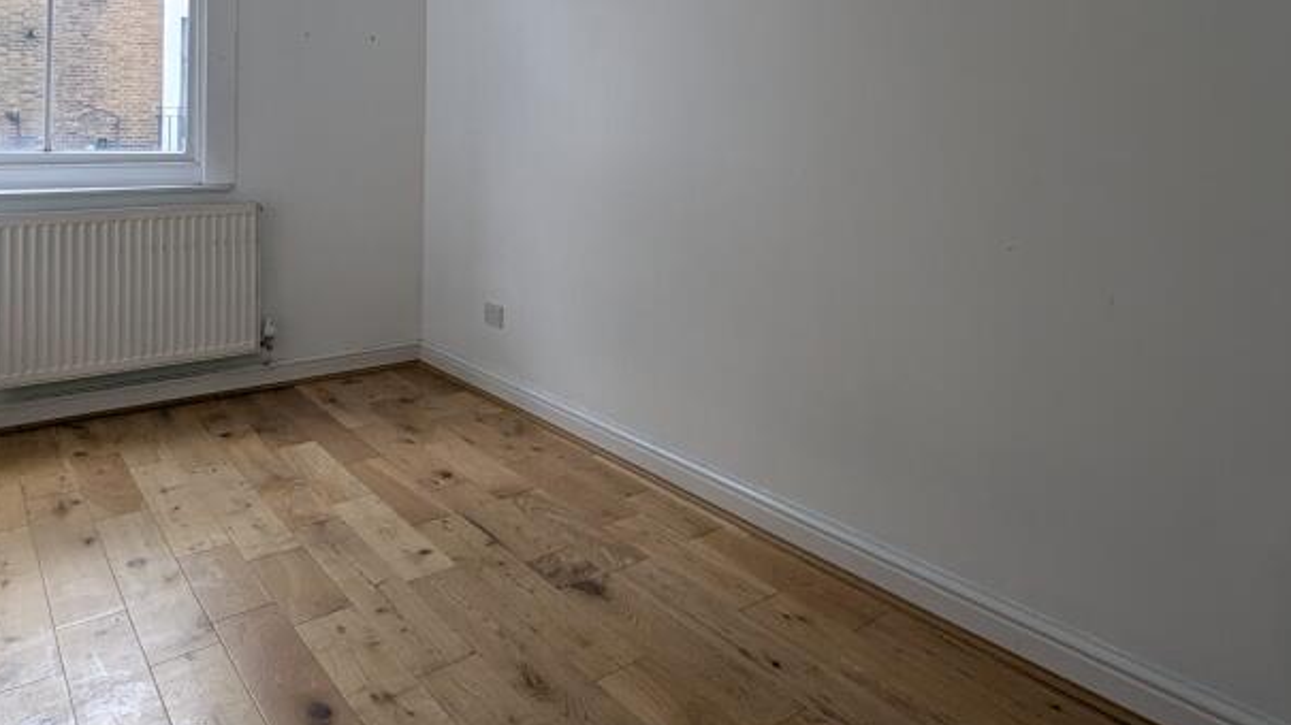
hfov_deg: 75.0
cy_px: 103
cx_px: 807
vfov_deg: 44.3
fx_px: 821
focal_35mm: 24
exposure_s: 1/184
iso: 48
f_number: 2.2
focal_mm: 1.95
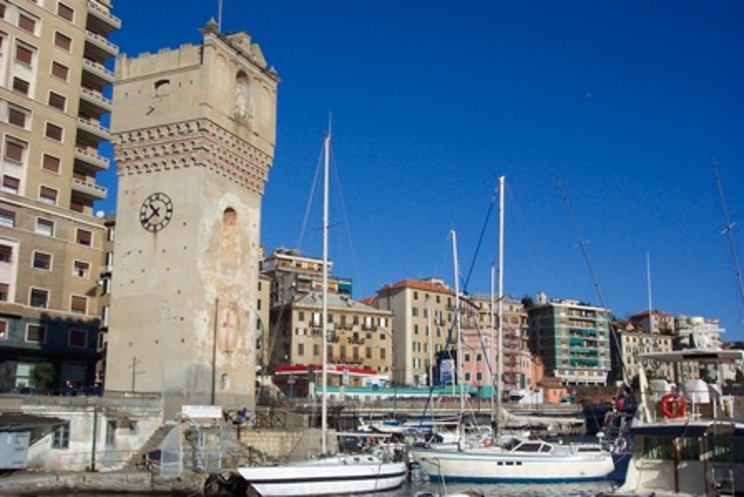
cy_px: 248
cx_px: 372
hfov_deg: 50.7
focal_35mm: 38
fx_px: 786
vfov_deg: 35.1
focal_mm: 8
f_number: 4.8
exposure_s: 1/1000
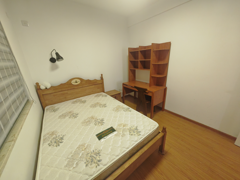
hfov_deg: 106.2
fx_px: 90
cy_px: 90
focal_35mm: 13
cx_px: 120
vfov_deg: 89.9
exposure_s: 1/33
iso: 1000
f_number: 2
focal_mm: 1.82
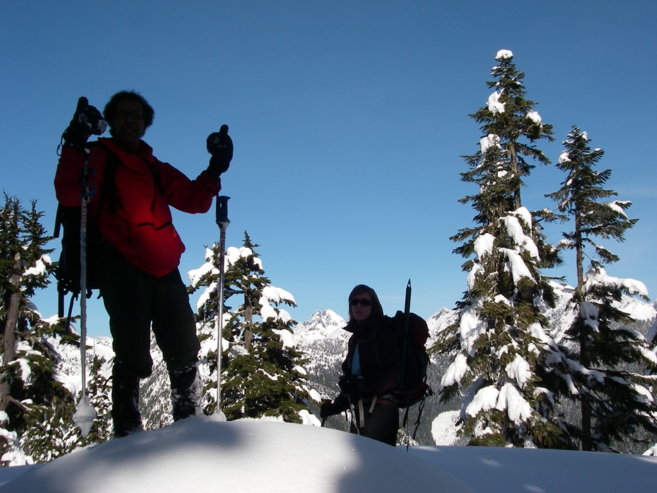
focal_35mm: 44
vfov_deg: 32.9
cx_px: 328
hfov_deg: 42.9
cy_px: 246
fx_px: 835
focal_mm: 7.3
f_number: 6.8
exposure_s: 1/400
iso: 64
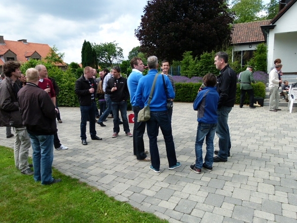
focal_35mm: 25
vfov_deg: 54.9
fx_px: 214
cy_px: 112
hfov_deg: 69.4
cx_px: 148
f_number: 4
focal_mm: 4.5
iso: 100
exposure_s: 1/400
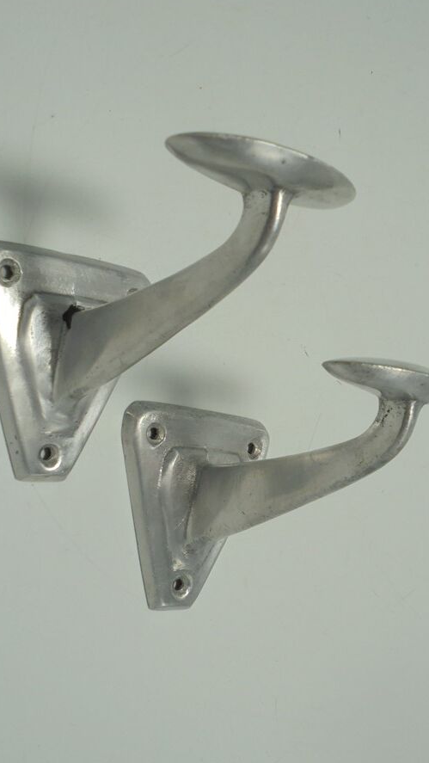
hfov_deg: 28.3
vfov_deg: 48.4
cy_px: 380
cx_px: 211
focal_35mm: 42
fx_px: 849
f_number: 4.2
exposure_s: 1/125
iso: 100
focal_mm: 6.9
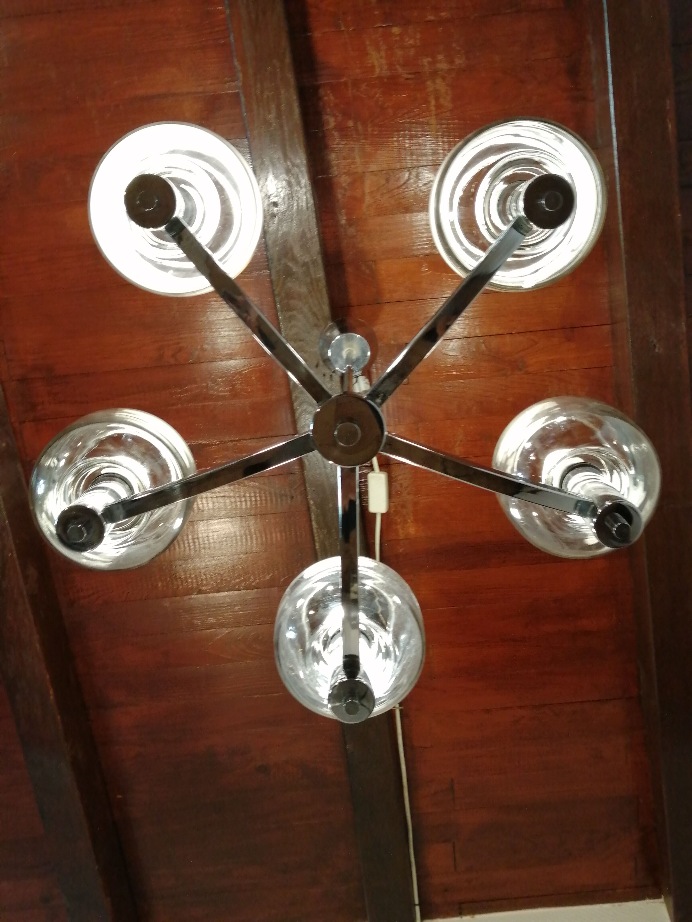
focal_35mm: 34
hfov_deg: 41.8
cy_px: 461
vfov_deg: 54.0
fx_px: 906
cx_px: 346
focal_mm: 3.46
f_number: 1.8
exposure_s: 1/33.3
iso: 100
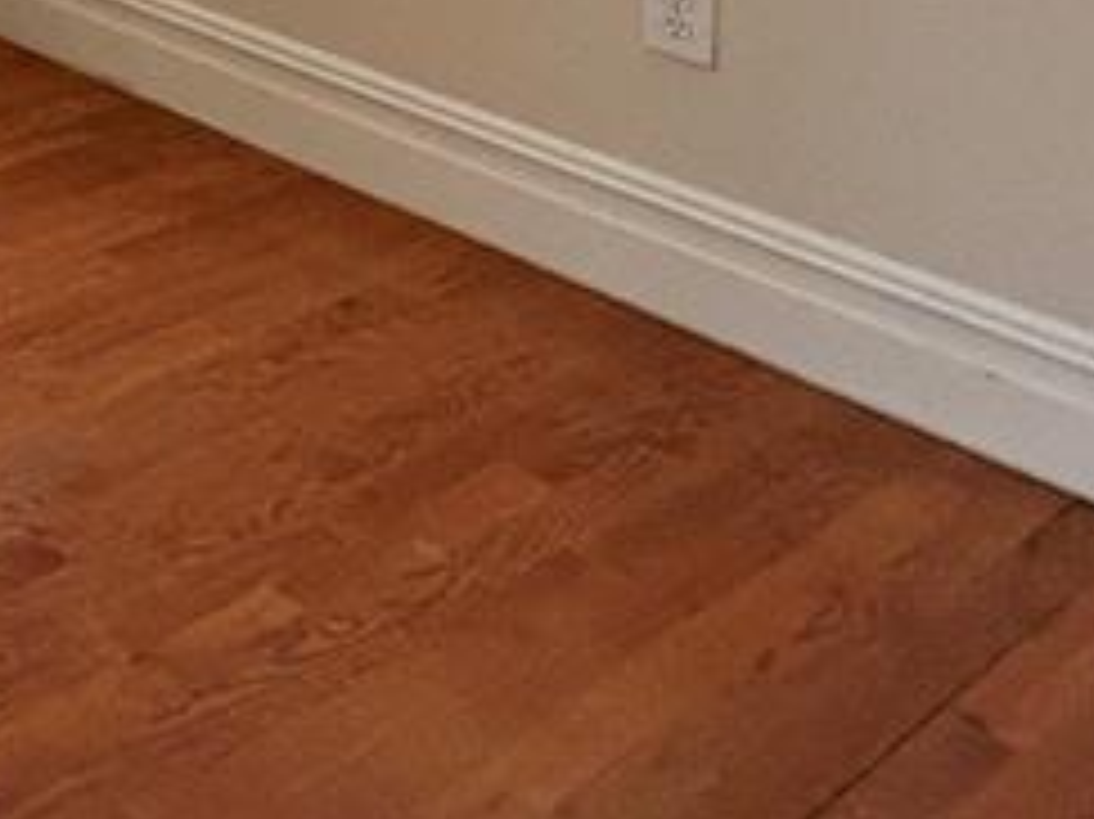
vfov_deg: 18.7
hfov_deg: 22.5
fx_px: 1864
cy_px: -684
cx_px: -779
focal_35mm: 59
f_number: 2.2
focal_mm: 2.22
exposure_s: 1/60
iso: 320
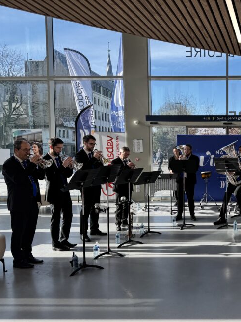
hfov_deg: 39.7
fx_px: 306
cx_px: 218
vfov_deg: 55.4
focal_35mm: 33
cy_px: 165
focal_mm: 6.76
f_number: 1.78
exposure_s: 1/773
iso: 80
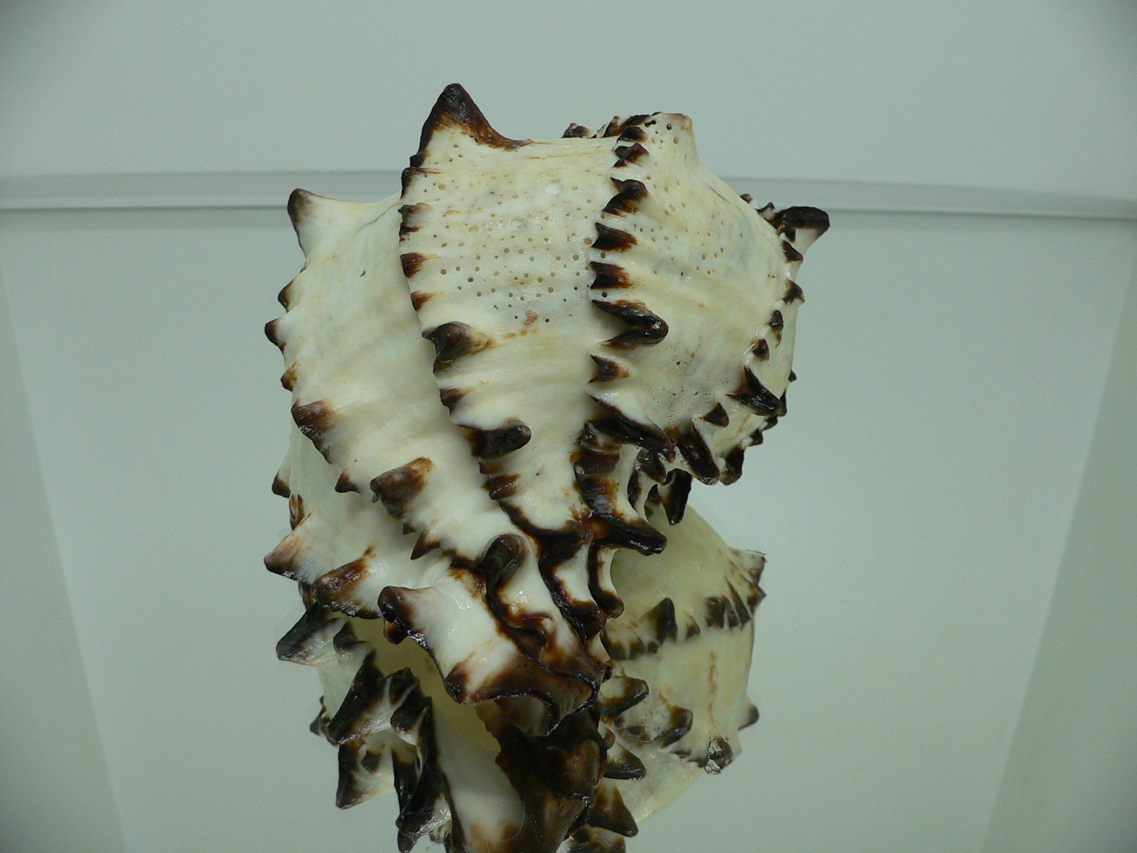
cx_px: 568
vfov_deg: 40.7
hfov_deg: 52.6
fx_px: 1150
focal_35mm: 35
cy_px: 426
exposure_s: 1/60
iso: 100
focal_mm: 4.6
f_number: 2.8
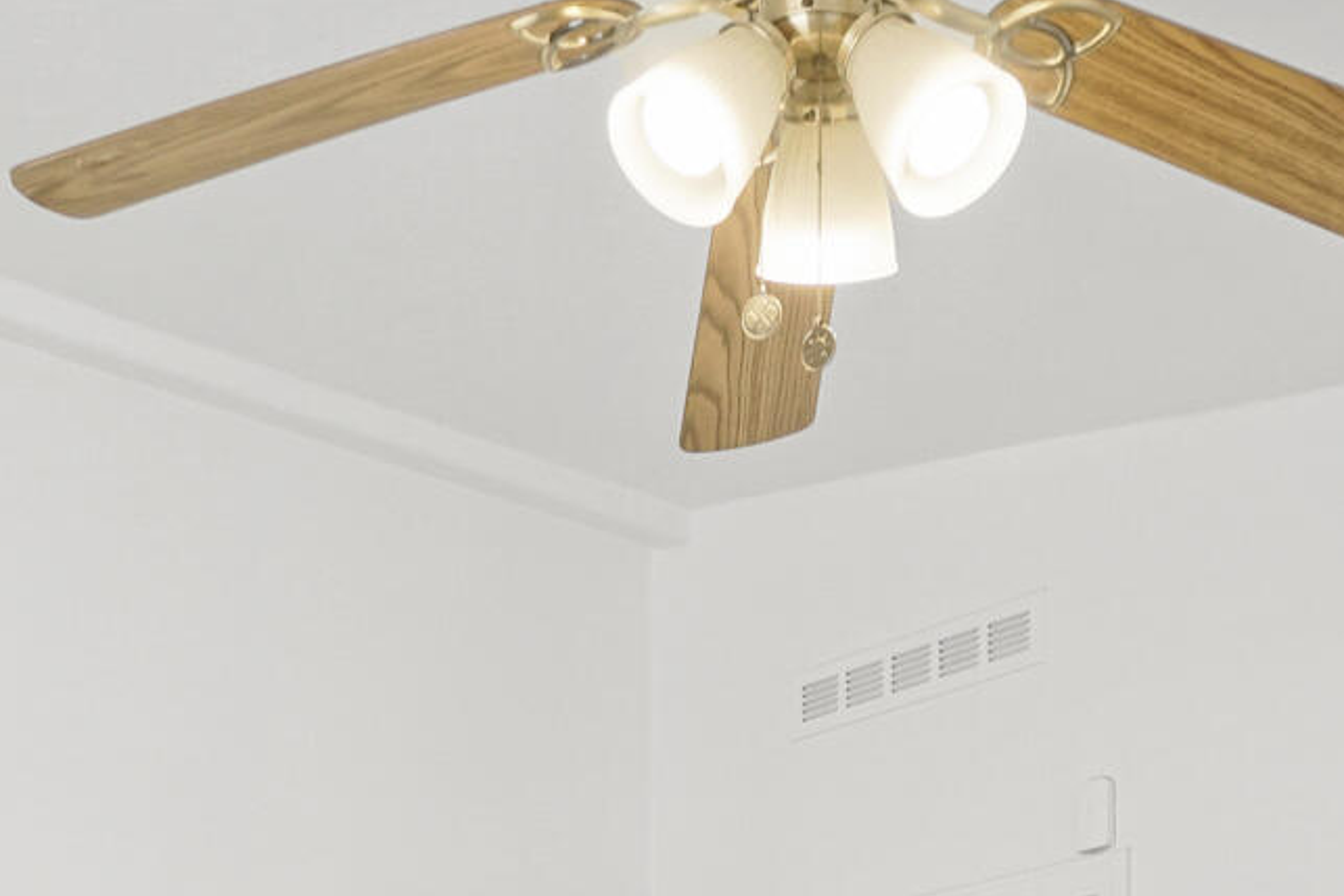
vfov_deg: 16.4
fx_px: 2614
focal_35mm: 70
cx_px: 744
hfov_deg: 28.8
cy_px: 1600
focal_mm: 10
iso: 2000
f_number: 6.3
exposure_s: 1/60
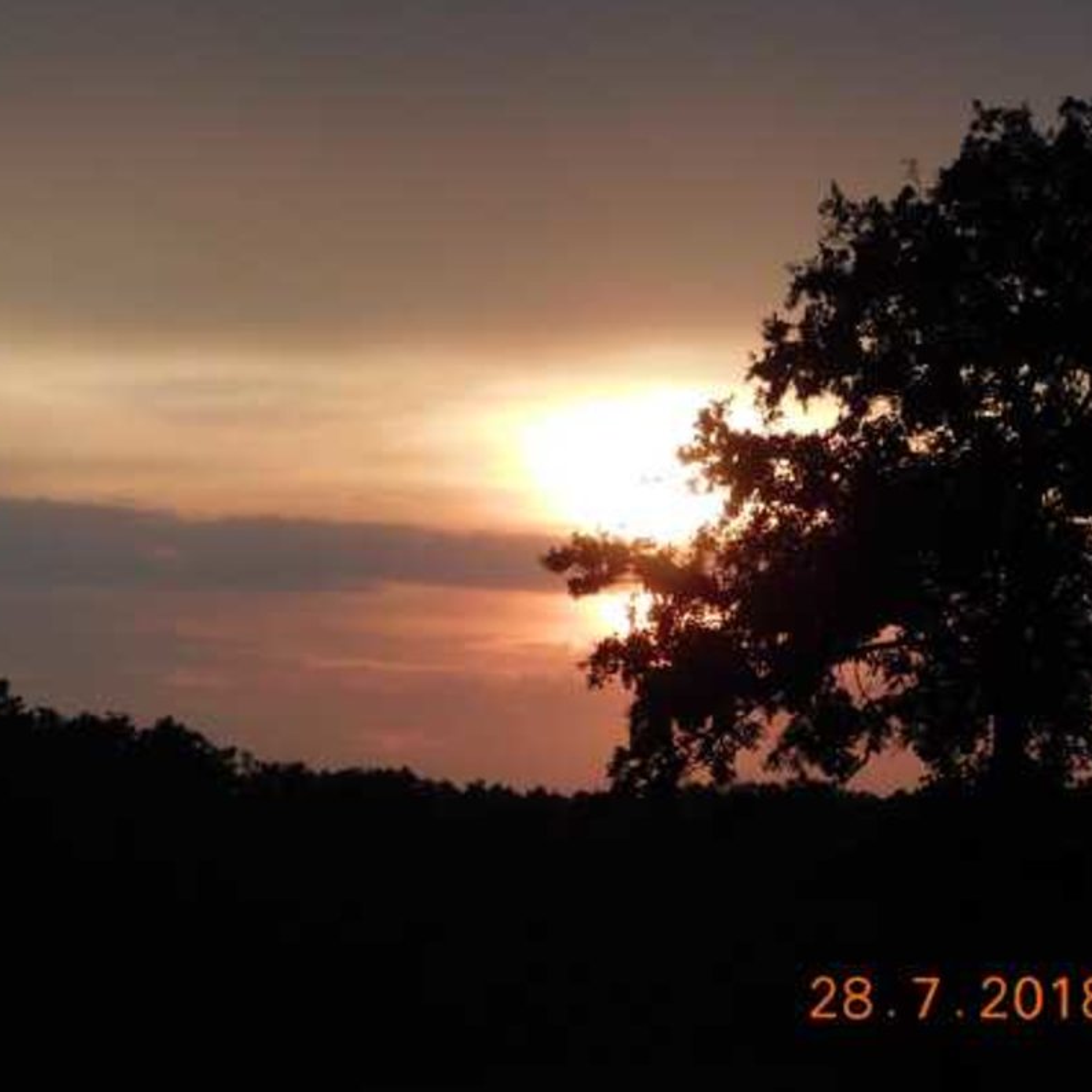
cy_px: 509
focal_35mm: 227
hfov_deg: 7.7
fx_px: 8102
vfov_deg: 7.7
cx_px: 630
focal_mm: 30.1
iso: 140
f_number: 5.3
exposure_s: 1/60
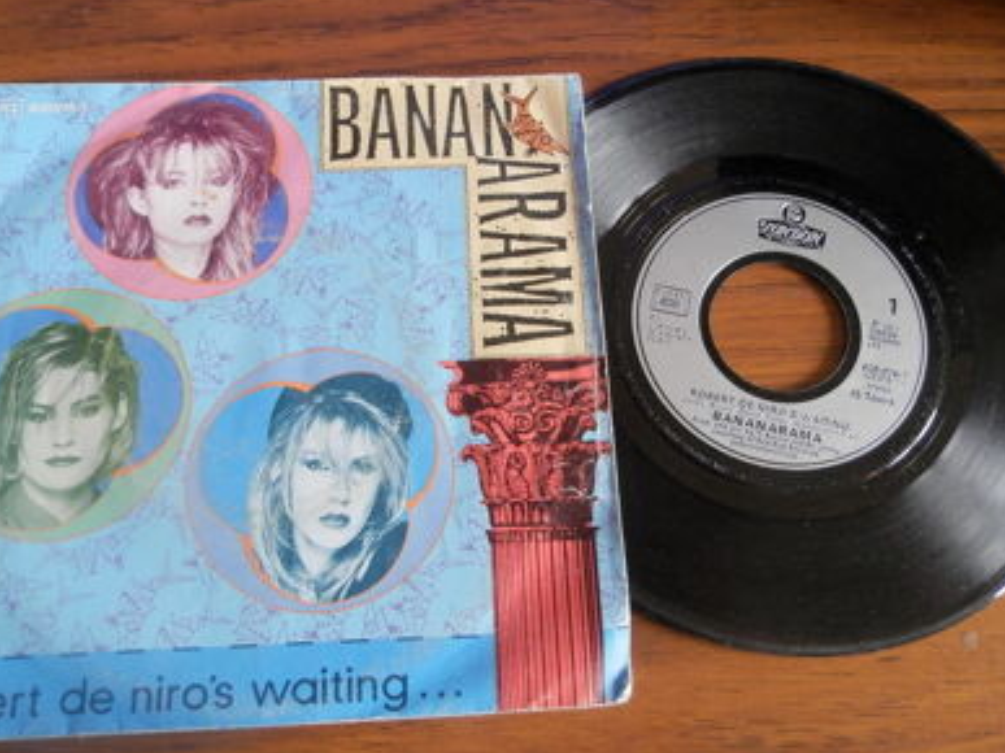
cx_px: 486
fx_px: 900
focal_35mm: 31
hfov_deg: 58.4
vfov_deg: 45.4
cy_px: 392
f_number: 3.1
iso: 200
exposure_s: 1/8
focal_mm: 4.5
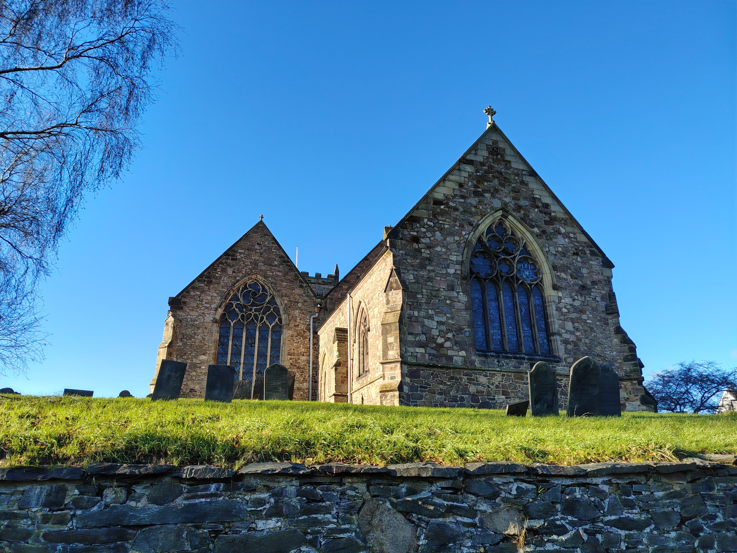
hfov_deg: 71.6
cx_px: 368
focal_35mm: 24
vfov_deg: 56.8
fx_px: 511
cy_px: 276
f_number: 1.75
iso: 100
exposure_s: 1/344
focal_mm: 5.25
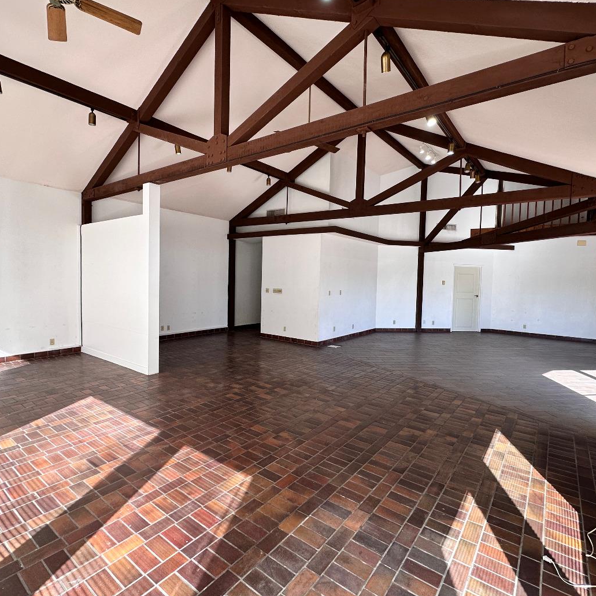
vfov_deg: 80.7
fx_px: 351
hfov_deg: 80.7
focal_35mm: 18
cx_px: 297
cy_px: 291
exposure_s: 1/120
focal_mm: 2.22
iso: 80
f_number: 2.2
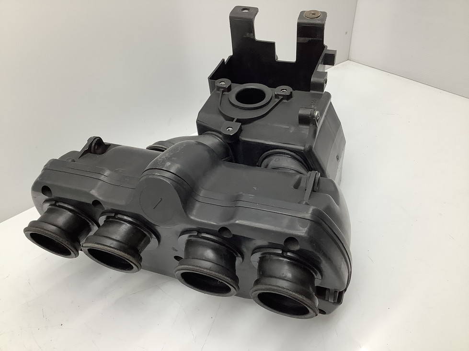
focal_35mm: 31
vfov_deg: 45.4
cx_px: 234
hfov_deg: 58.4
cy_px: 176
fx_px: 420
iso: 80
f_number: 2.4
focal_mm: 3.3
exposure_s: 1/120
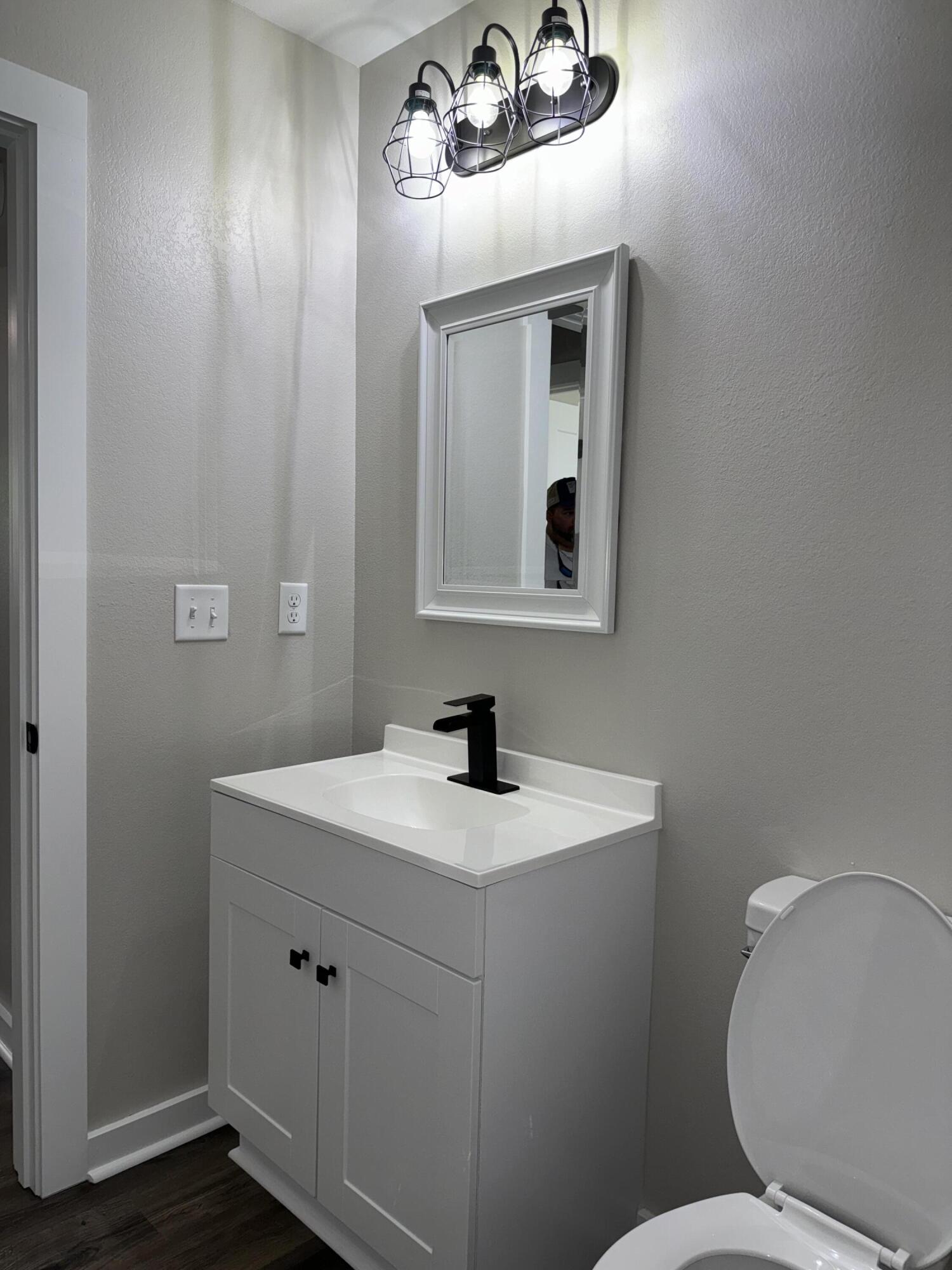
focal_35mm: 24
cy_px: 635
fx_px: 880
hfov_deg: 56.8
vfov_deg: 71.6
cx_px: 476
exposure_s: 1/120
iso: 80
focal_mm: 6.76
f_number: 1.78
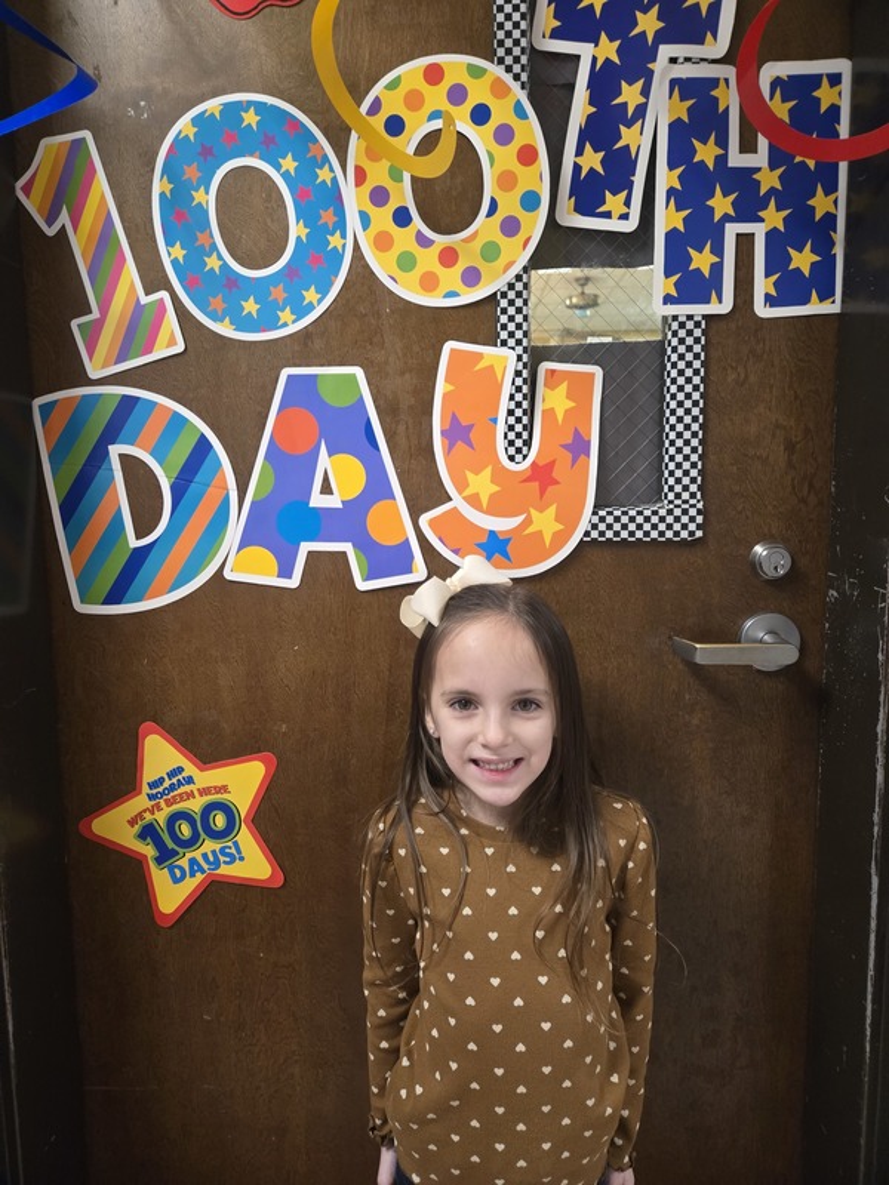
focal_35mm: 23
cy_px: 592
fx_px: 788
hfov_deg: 58.9
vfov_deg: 73.9
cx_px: 444
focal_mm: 5.4
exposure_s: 1/120
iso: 640
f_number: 1.8
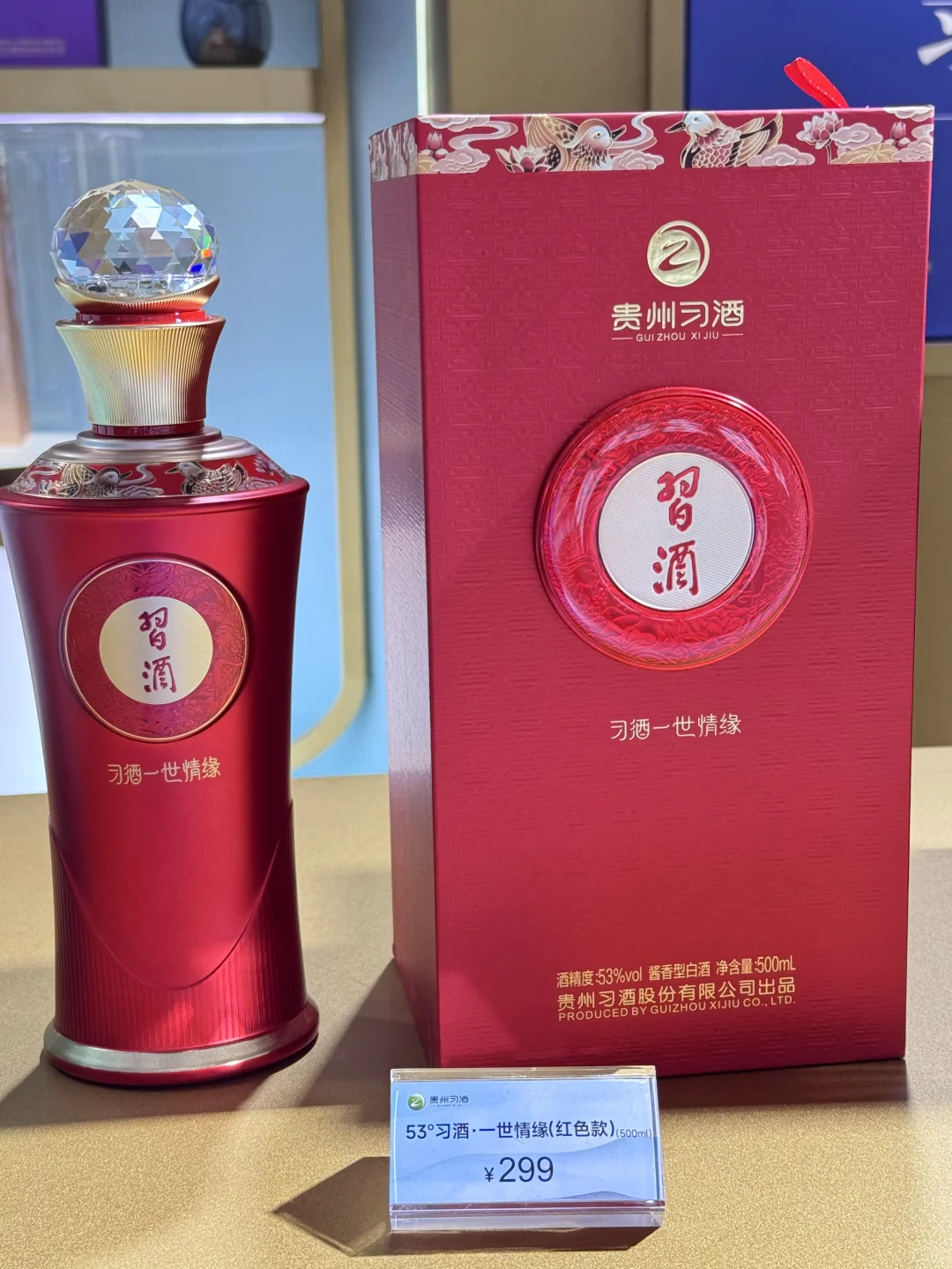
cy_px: 634
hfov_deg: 30.3
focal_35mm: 48
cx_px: 476
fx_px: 1760
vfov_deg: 39.7
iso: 80
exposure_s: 1/100
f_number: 1.78
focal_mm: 6.76
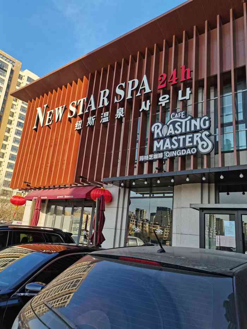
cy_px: 164
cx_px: 124
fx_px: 247
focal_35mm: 26
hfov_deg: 53.1
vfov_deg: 67.3
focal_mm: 5.58
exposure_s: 1/625
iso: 50
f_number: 1.8
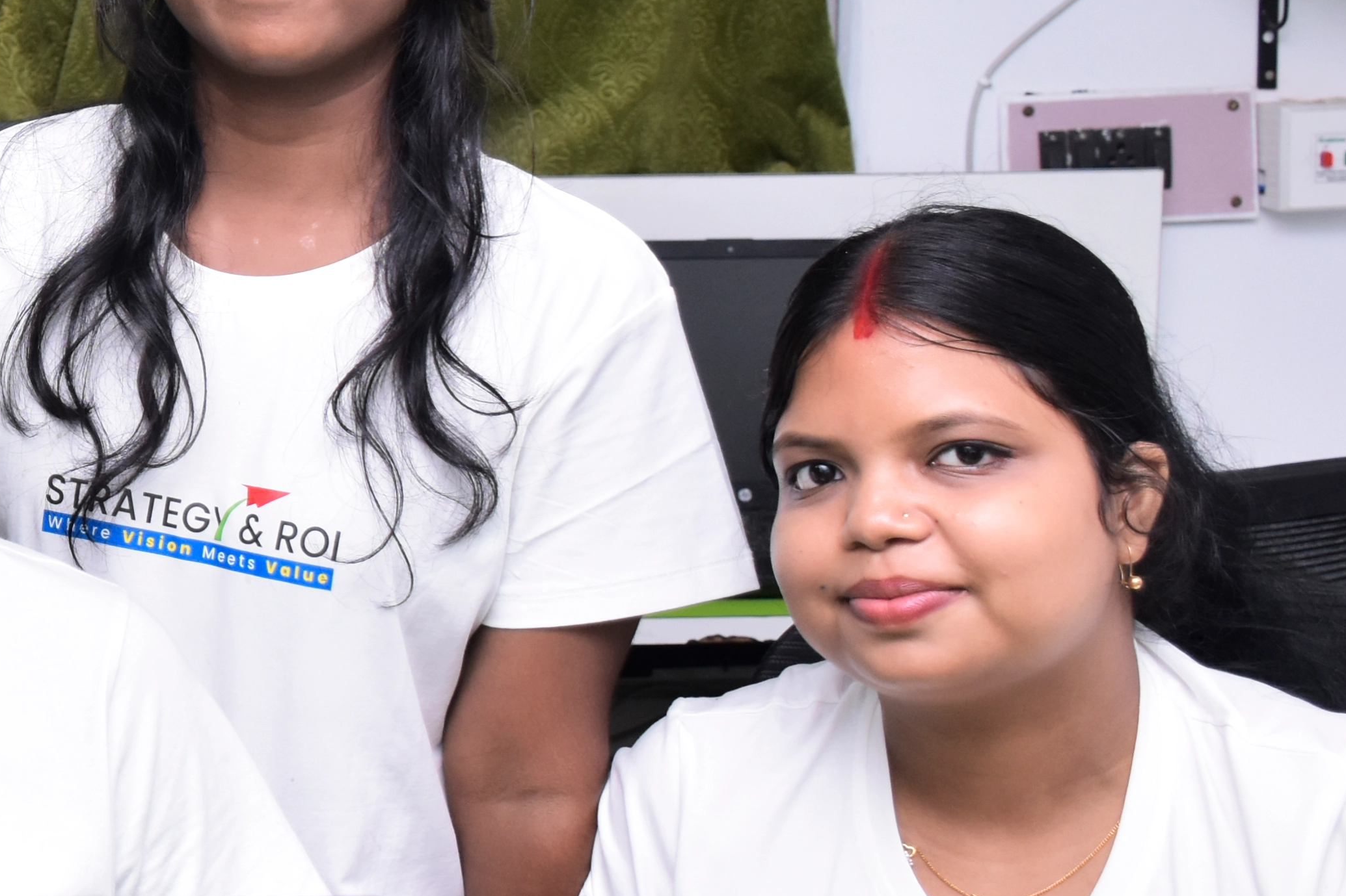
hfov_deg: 21.4
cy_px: 192
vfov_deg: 15.6
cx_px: -337
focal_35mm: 87
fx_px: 3252
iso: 400
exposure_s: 1/250
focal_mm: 20
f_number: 3.5
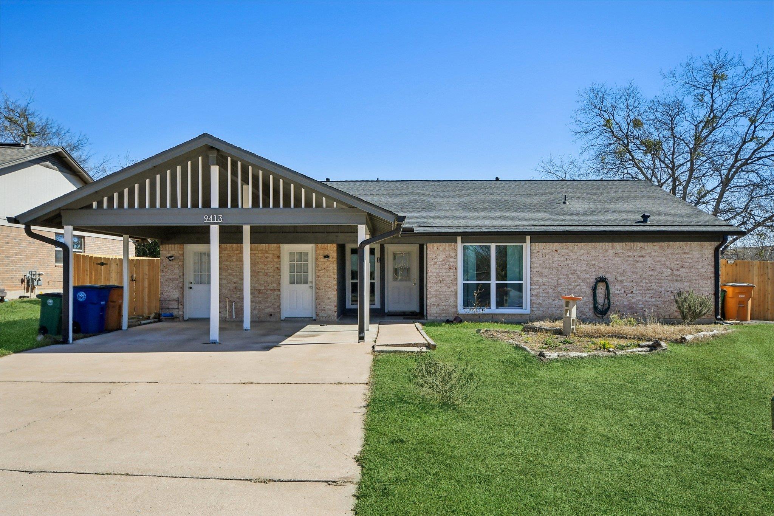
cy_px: 258
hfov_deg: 61.9
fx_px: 645
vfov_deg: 43.6
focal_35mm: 30
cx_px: 387
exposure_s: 1/2000
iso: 400
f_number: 8
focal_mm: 20
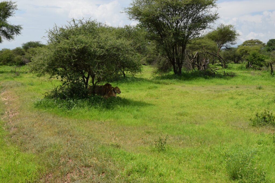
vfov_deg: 25.8
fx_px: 401
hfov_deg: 37.8
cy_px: 92
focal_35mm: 52
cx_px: 138
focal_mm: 35
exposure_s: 1/320
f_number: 9
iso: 200
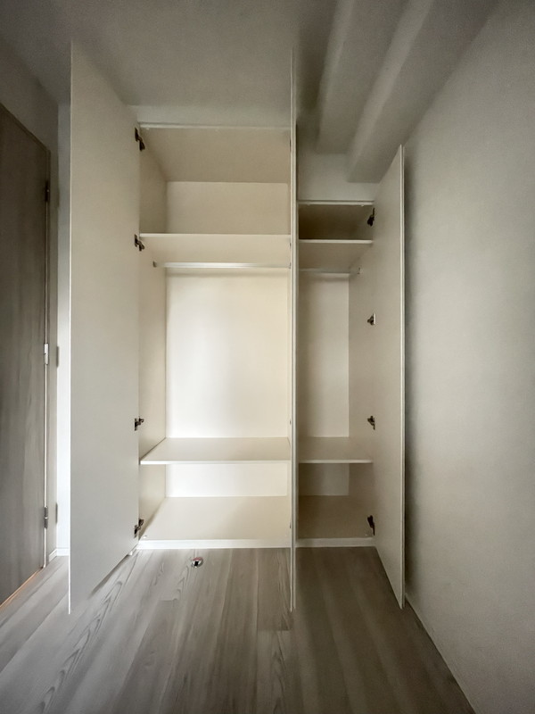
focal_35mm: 14
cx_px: 268
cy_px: 357
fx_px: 288
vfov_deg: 102.1
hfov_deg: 85.7
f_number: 2.4
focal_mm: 1.55
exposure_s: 1/17
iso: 2500
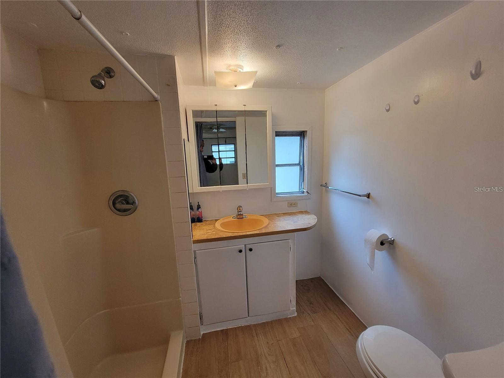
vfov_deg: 89.9
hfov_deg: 106.2
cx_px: 252
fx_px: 189
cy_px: 189
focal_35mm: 13
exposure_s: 1/60
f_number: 2.2
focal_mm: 2.2
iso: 250
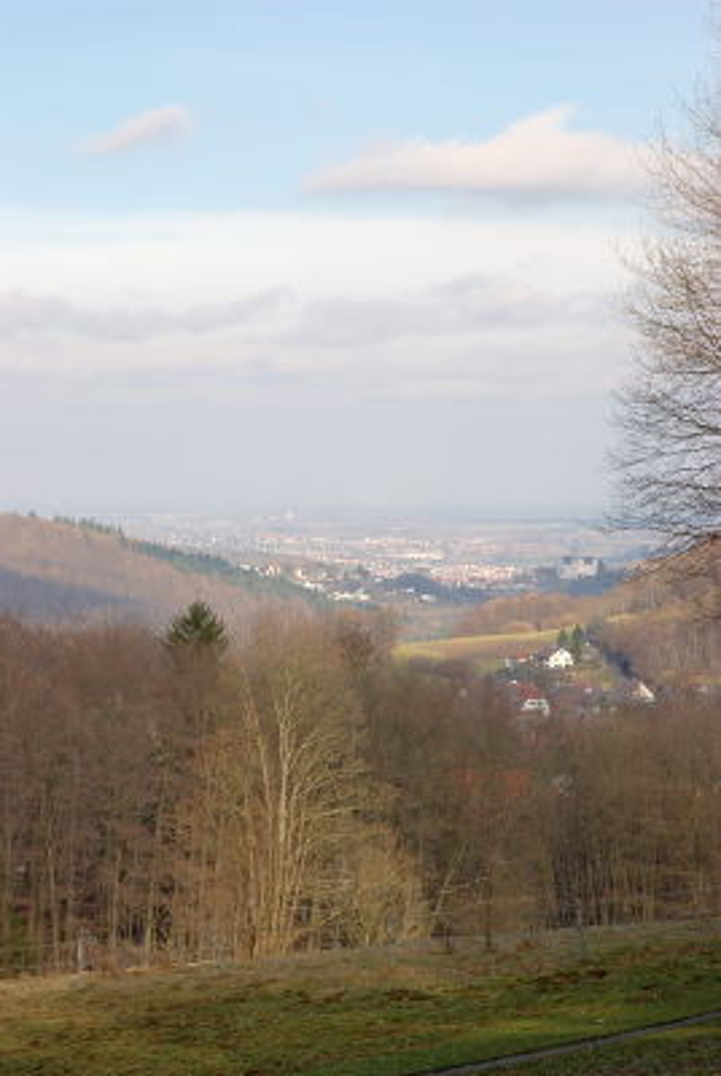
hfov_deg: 12.2
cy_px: 538
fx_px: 3368
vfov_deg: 18.2
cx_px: 360
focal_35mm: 112
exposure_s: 1/640
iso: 200
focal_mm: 75
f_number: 6.3
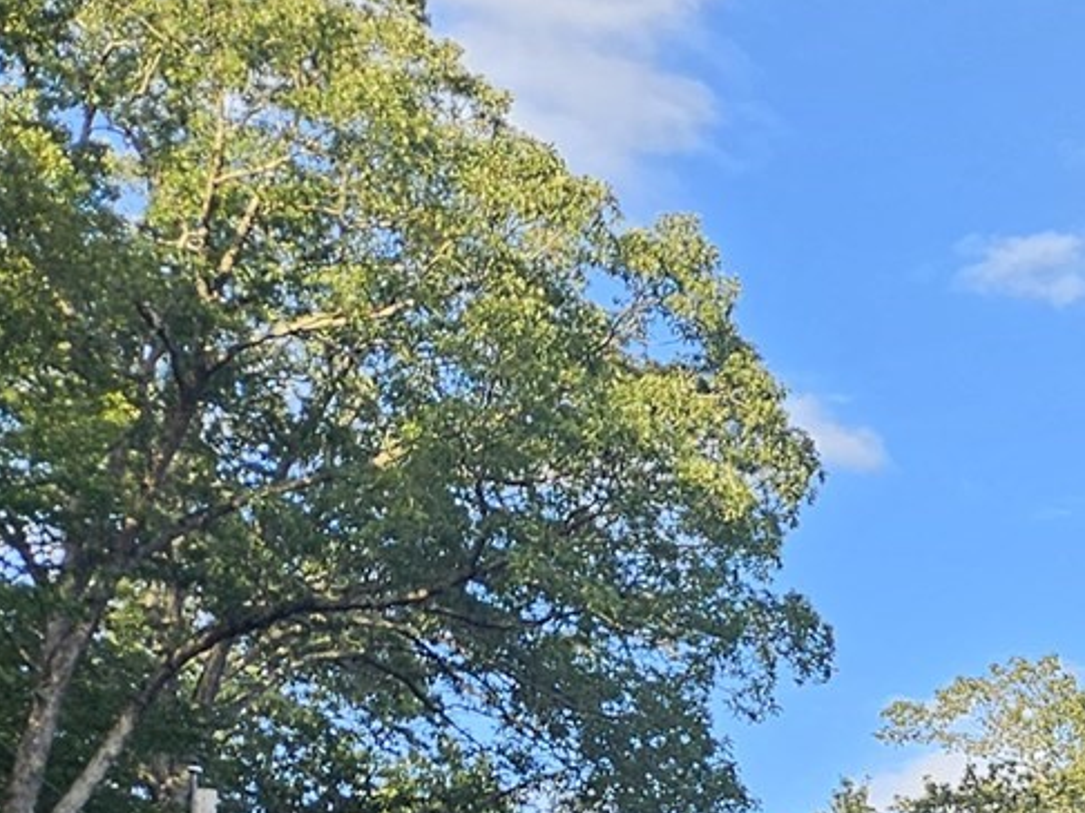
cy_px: 1300
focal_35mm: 97
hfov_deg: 16.2
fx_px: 3039
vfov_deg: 14.1
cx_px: 2090
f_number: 1.8
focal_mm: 5.4
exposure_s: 1/267
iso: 25
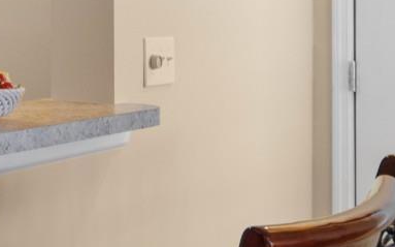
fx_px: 882
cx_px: -179
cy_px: 22
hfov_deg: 21.6
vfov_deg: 15.7
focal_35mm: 82
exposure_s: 1/8
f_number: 4.8
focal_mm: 13
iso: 100
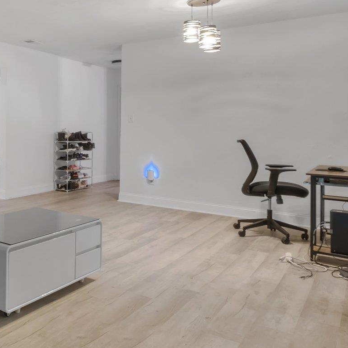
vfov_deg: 48.1
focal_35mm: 34
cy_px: 134
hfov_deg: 39.7
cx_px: -34
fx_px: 387
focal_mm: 10
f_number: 8
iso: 250
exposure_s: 13
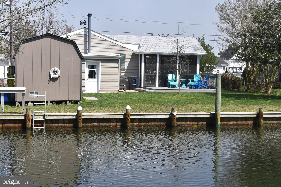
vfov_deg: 22.6
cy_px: 94
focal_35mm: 60
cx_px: 140
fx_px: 468
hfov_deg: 33.4
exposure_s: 1/400
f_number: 10
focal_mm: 40
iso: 200
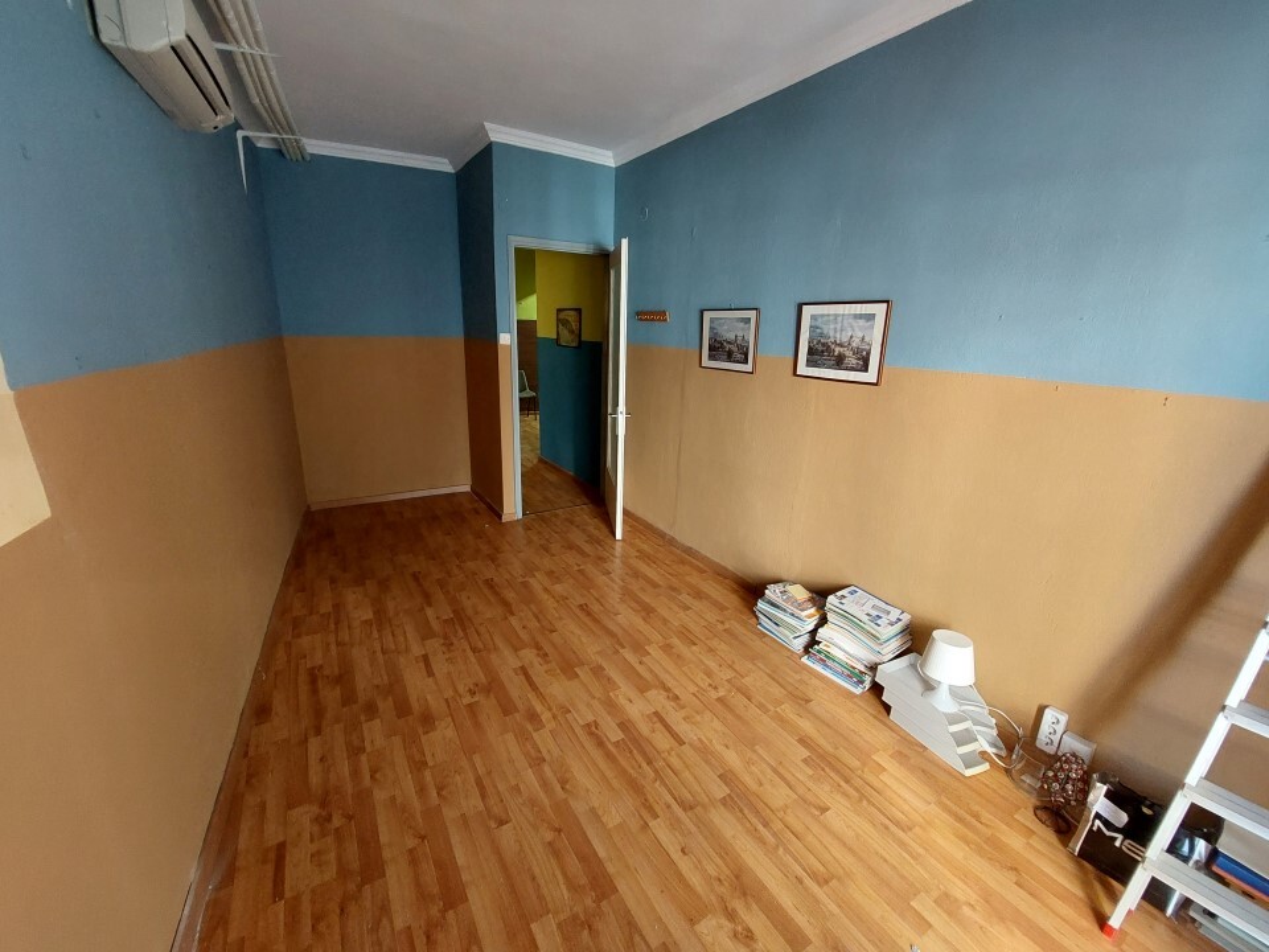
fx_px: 477
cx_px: 634
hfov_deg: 106.2
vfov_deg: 89.9
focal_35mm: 13
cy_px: 476
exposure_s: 1/33
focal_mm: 1.74
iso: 250
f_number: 2.2
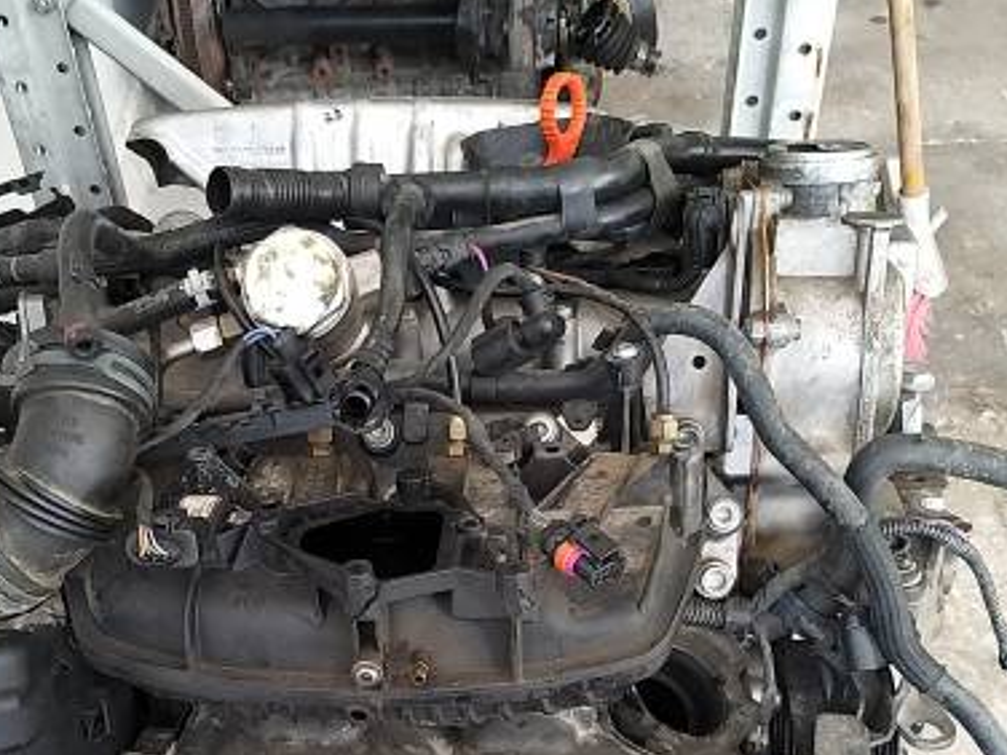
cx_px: 394
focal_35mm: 46
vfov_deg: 30.7
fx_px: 1338
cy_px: 613
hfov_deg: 41.0
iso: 160
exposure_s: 1/50
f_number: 1.7
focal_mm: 3.93
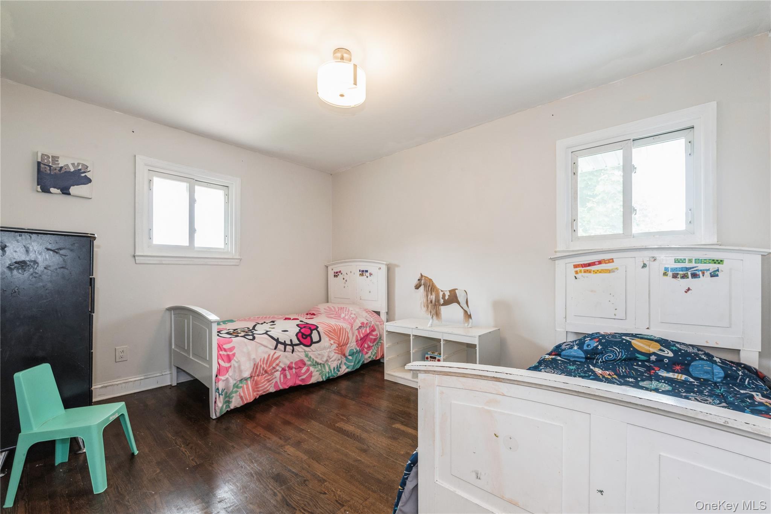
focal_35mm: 14
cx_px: 386
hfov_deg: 104.3
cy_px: 257
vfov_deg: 81.2
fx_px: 300
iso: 400
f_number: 11
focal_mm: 14
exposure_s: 1/6
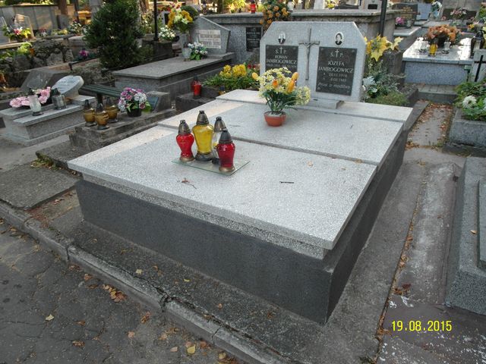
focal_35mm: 24
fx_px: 337
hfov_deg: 71.6
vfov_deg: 56.8
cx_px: 243
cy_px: 182
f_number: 3.4
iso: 100
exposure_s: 1/45
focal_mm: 5.2
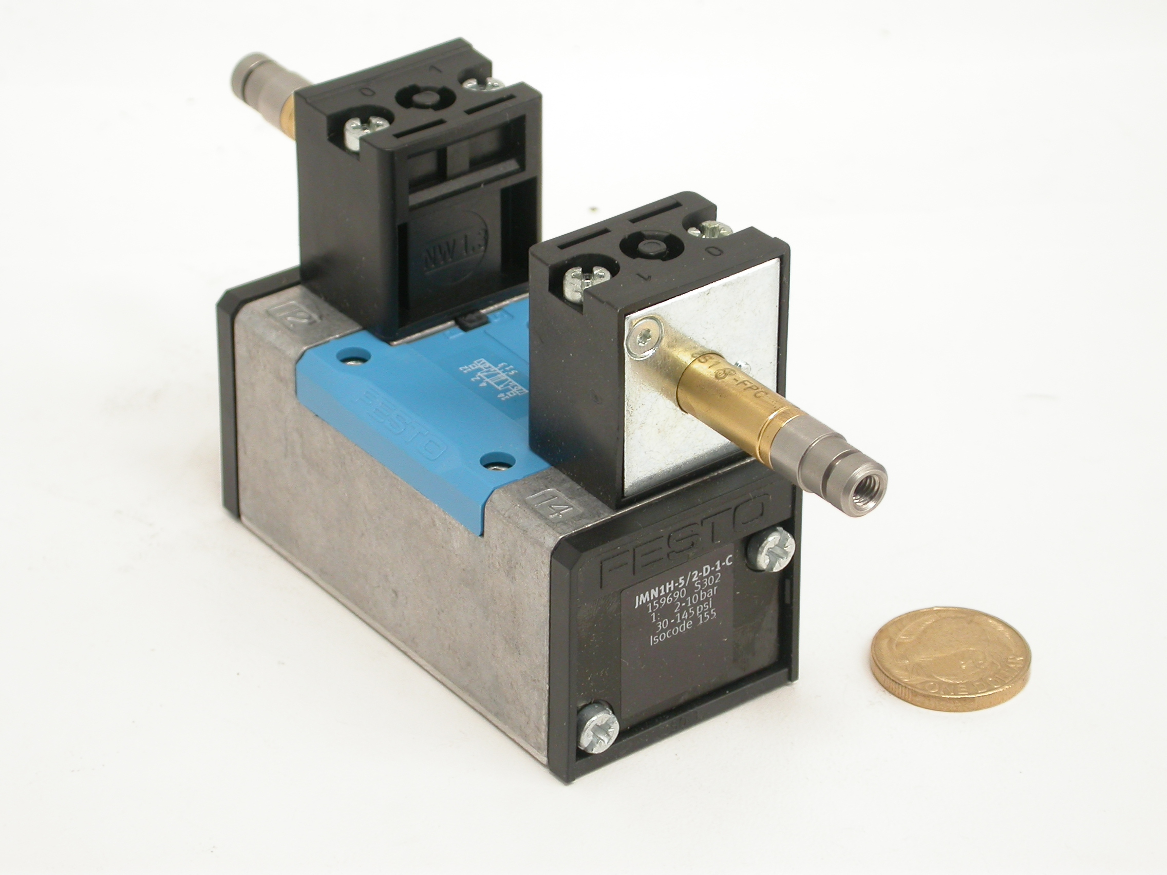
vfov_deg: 11.2
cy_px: 438
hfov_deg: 14.9
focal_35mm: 132
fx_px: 4450
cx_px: 584
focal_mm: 27.3
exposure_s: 1/16.6
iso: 100
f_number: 4.6
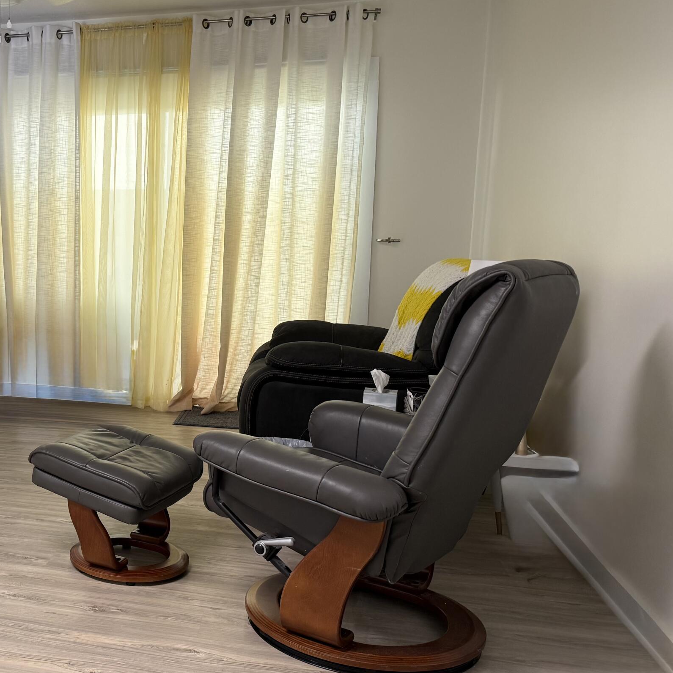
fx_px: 880
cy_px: 325
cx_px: 46
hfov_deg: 38.5
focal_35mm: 40
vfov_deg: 41.9
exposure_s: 1/120
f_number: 1.78
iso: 125
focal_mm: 6.76
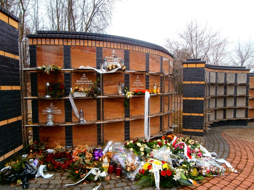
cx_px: 127
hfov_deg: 71.6
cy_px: 95
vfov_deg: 56.8
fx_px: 176
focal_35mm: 24
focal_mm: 4.2
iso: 100
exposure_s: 1/200
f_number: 3
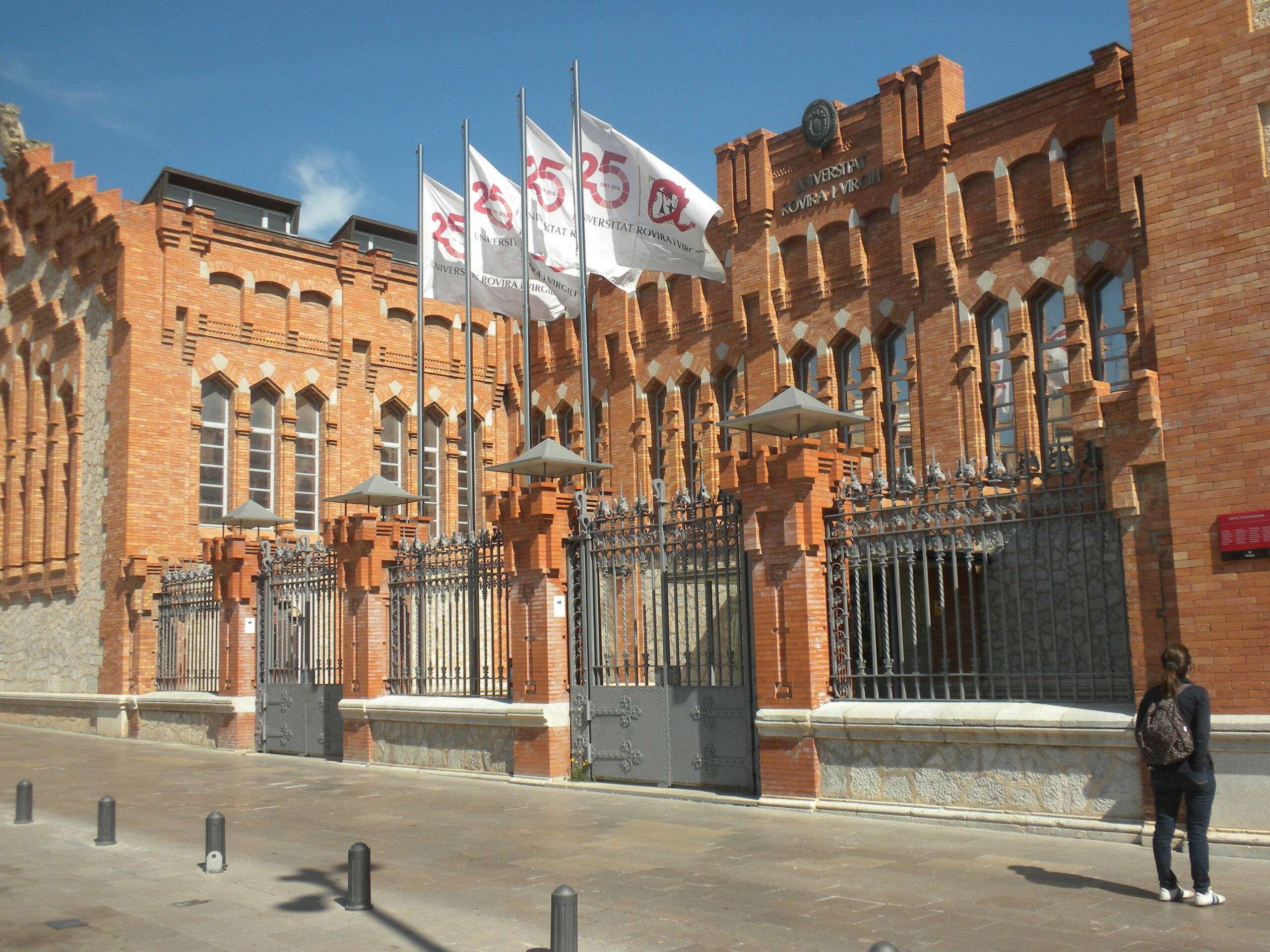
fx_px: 1357
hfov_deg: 50.1
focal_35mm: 37
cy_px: 476
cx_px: 635
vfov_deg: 38.7
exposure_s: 1/124
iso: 64
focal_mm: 6.6
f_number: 10
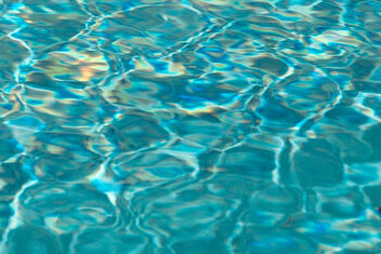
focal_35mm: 378
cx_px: -560
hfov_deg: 5.3
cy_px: -306
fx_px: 3996
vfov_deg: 3.6
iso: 100
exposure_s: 1/6400
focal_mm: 47.6
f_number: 2.8
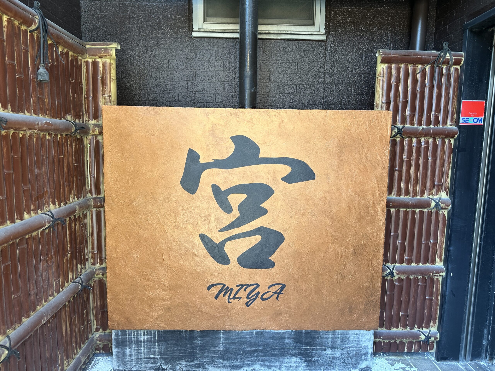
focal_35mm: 24
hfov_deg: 71.6
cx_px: 248
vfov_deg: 56.8
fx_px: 343
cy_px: 186
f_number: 1.78
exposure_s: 1/120
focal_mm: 6.86
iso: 100
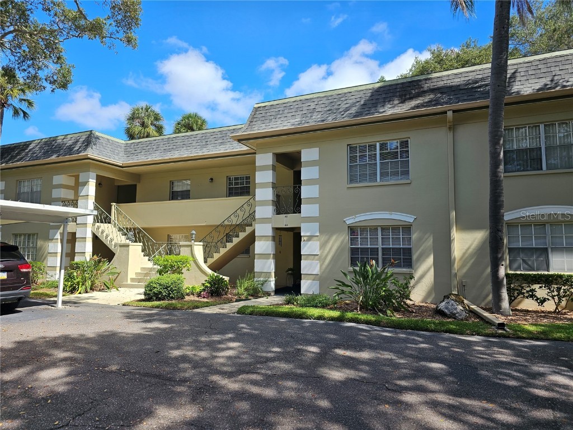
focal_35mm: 23
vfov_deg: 58.9
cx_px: 286
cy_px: 215
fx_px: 381
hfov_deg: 73.9
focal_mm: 6.3
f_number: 1.7
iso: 16
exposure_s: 1/465
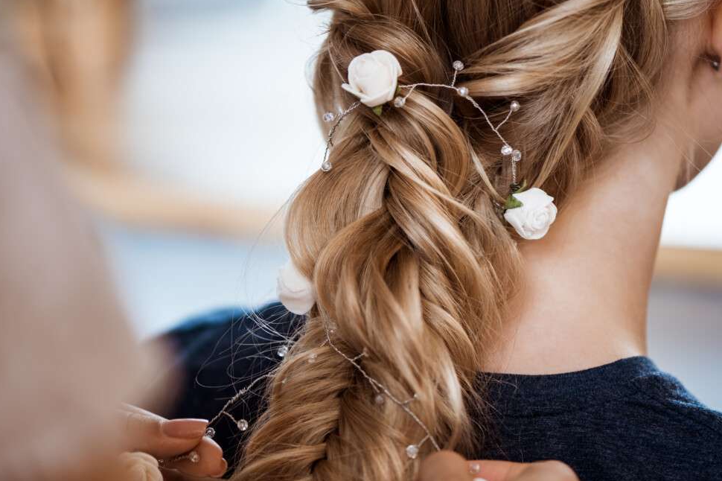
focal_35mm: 130
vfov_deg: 10.5
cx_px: 407
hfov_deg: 15.8
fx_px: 2606
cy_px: 222
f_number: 3
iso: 100
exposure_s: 1/200
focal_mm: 105
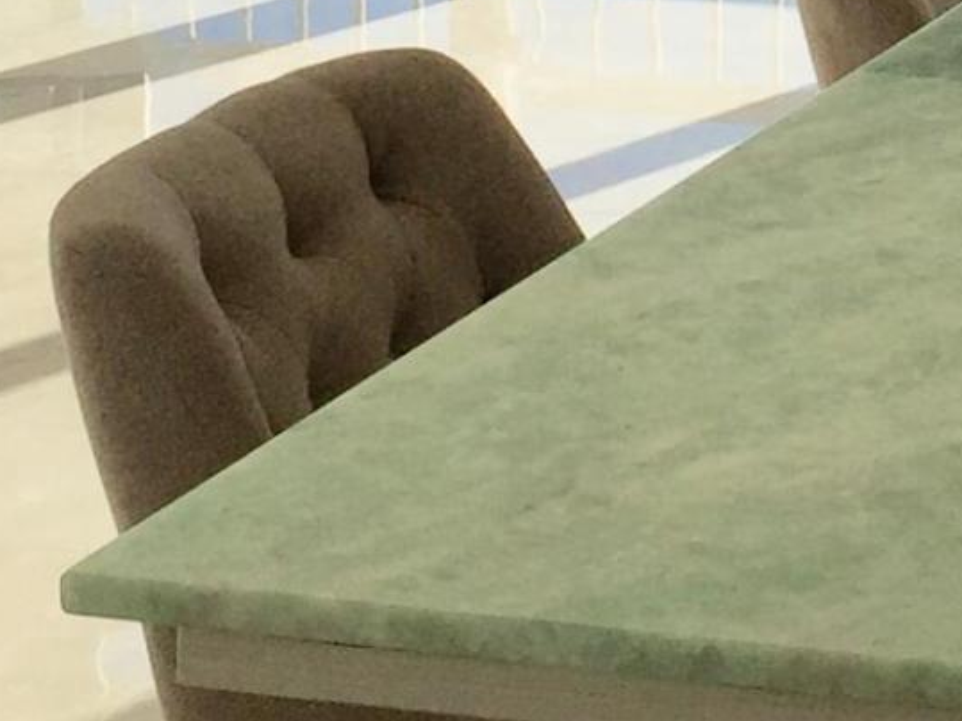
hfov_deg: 12.5
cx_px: 1132
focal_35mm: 155
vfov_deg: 9.2
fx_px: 4307
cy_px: -462
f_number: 2.2
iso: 32
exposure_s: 1/989
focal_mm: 4.15
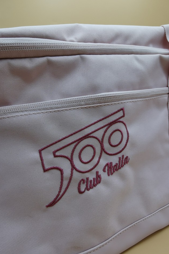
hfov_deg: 55.1
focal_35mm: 23
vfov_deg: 76.1
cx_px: 89
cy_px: 127
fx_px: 162
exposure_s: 1/100
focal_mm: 2.35
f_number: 2.2
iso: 80
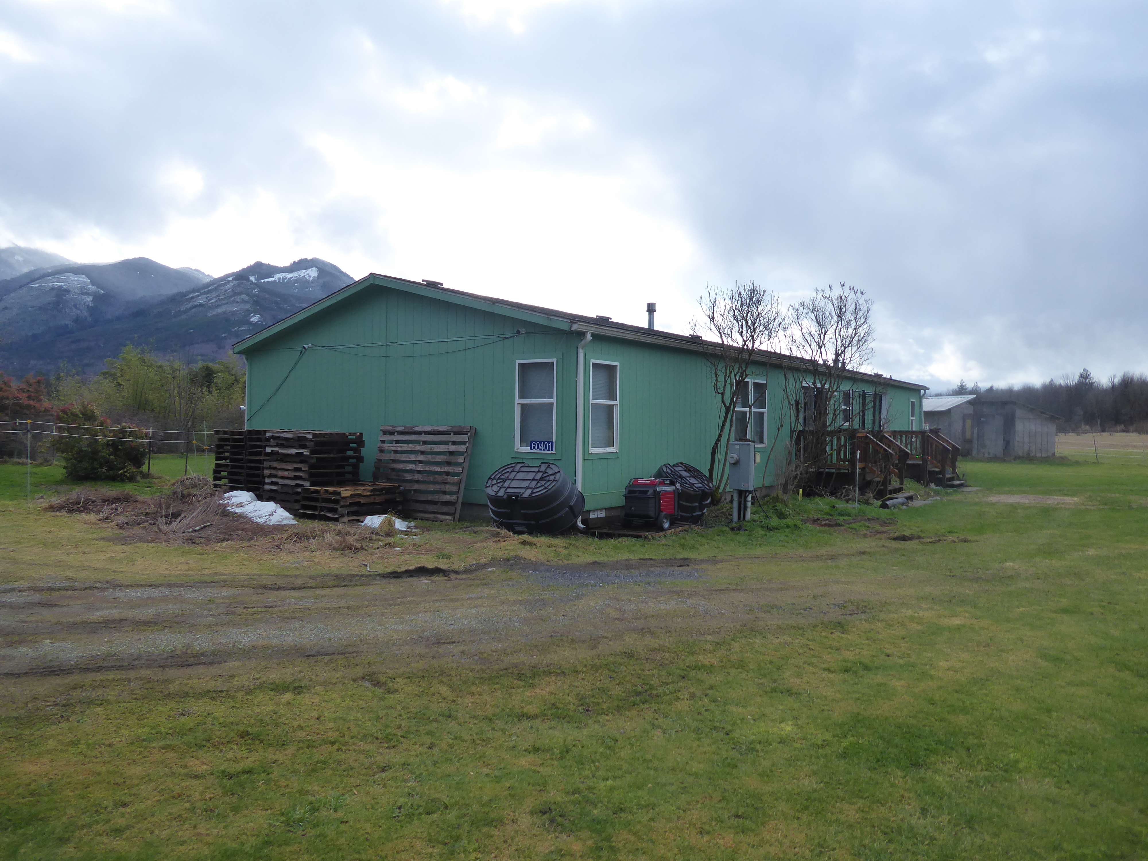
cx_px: 574
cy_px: 430
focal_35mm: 25
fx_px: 829
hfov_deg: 69.4
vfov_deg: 54.9
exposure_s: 1/640
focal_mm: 4.3
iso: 125
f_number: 3.3
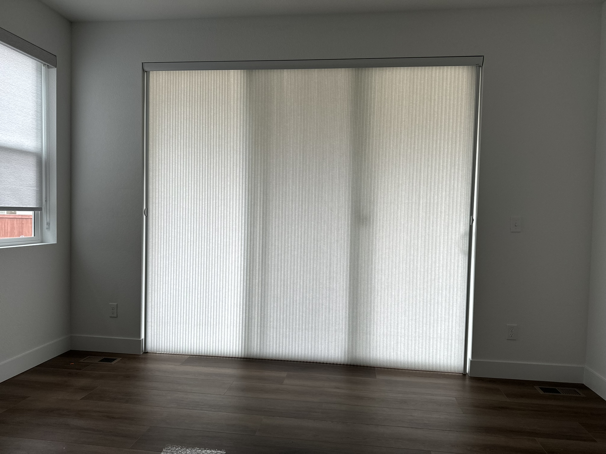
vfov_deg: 56.8
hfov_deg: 71.6
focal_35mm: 24
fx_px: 420
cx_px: 303
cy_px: 227
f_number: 1.78
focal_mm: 6.76
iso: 64
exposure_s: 1/121
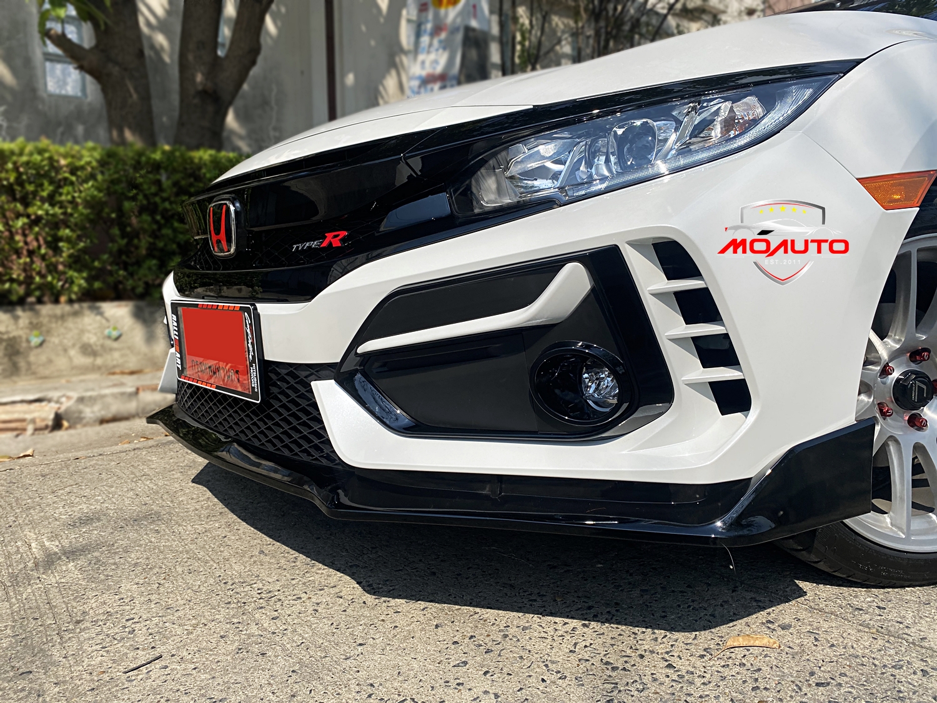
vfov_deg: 53.1
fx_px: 704
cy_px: 352
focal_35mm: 26
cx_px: 468
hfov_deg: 67.3
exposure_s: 1/3731
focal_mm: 4.25
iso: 32
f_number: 1.8
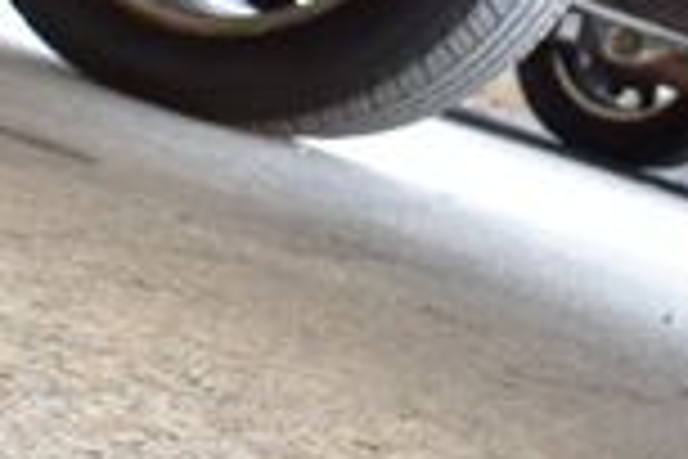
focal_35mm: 113
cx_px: 468
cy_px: -144
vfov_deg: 11.8
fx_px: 2159
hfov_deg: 18.0
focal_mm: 18
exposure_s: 1/15
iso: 400
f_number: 6.3
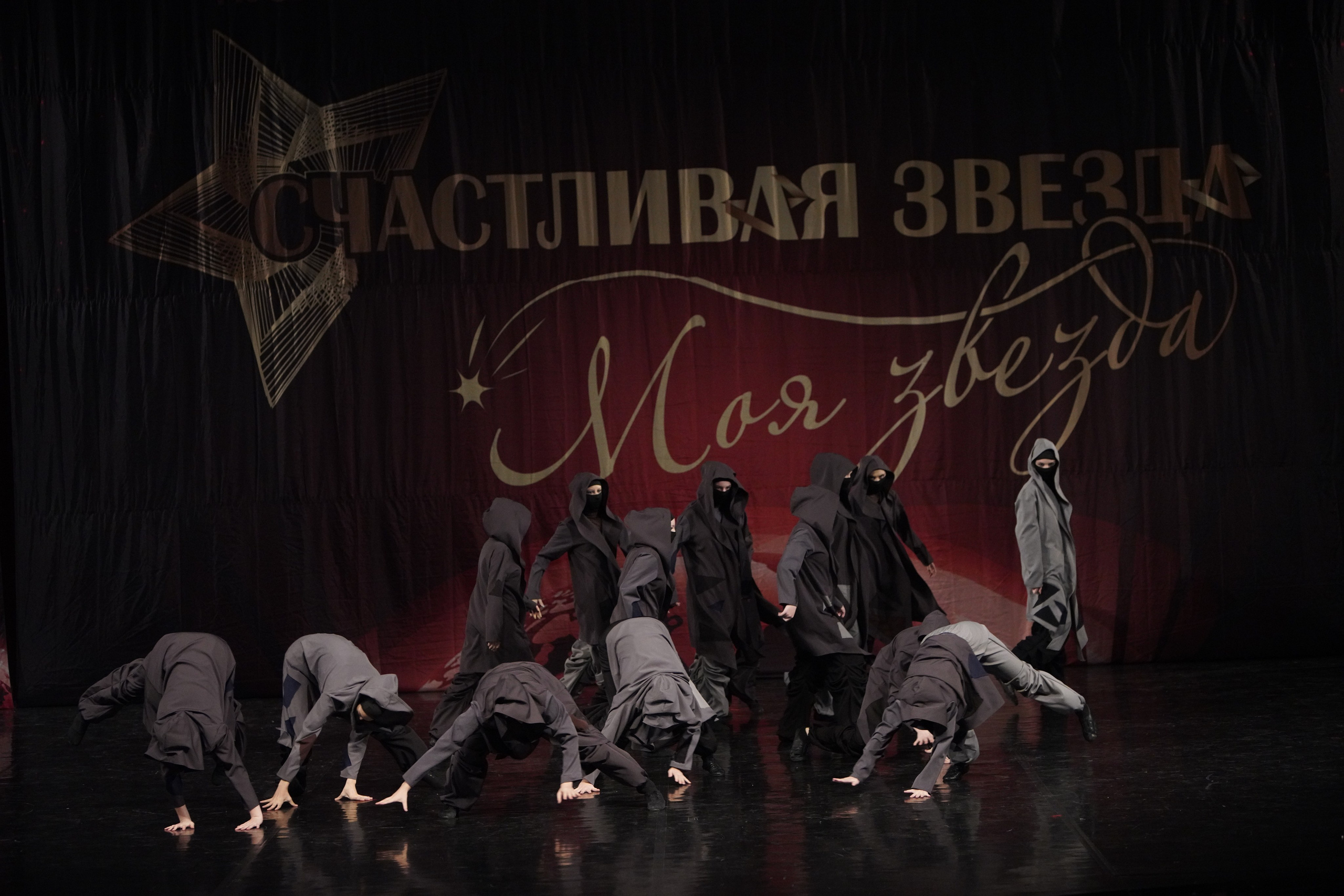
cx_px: 672
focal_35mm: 105
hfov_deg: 19.5
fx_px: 3920
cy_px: 448
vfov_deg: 13.0
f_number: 2.8
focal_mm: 105
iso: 4000
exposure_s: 1/500
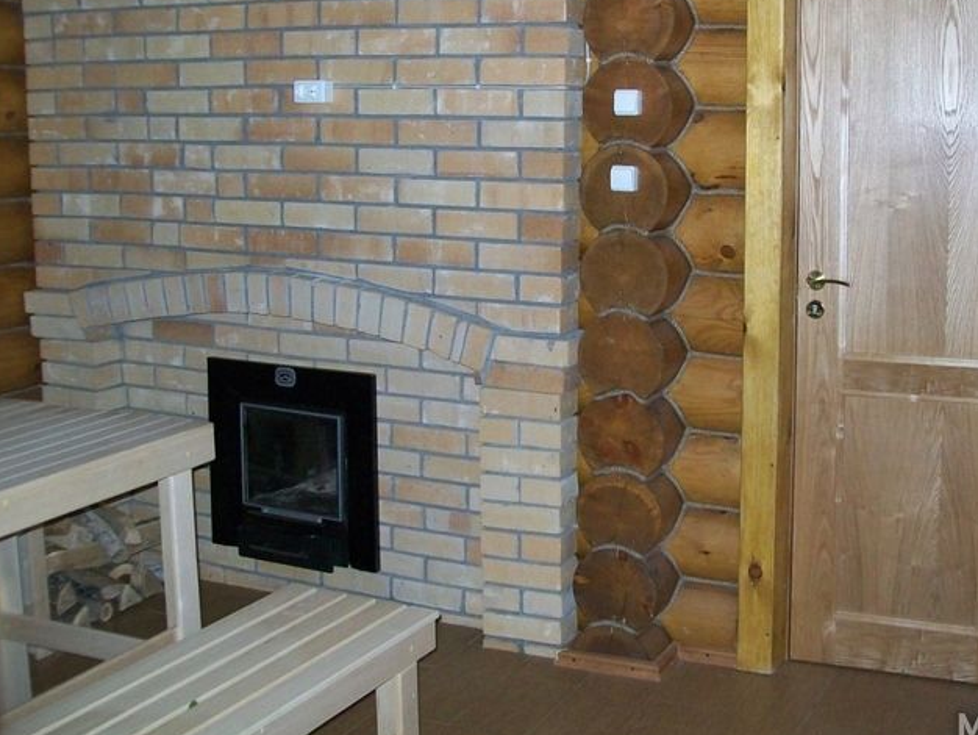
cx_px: 611
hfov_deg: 40.9
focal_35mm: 46
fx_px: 1300
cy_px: 296
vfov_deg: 31.5
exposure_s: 1/60
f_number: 2.7
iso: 160
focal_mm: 6
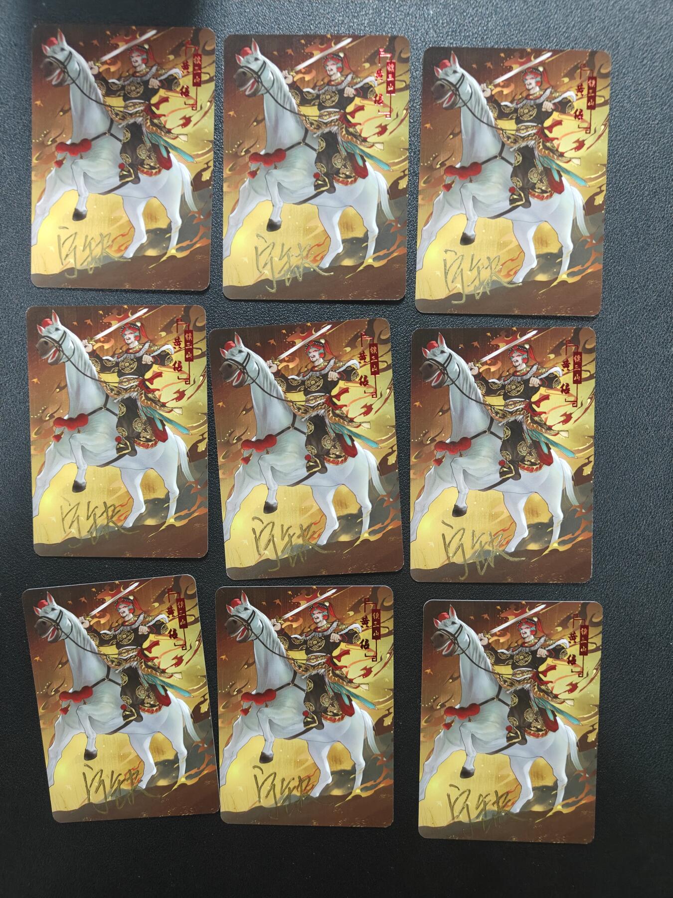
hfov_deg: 56.8
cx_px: 336
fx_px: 622
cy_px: 449
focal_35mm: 24
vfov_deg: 71.6
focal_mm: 5.59
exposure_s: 1/39
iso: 320
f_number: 1.8
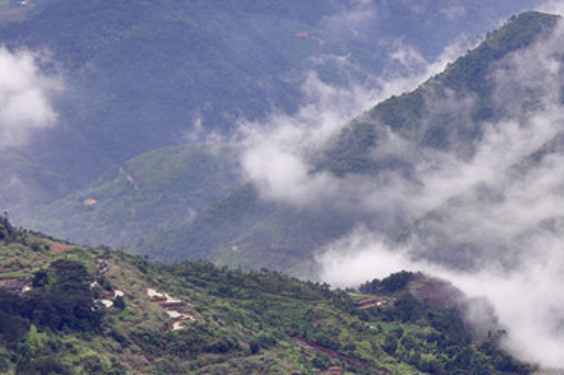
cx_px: 572
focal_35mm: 187
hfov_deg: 10.9
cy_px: 256
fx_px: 2926
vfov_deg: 7.3
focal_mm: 58
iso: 200
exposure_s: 1/250
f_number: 10
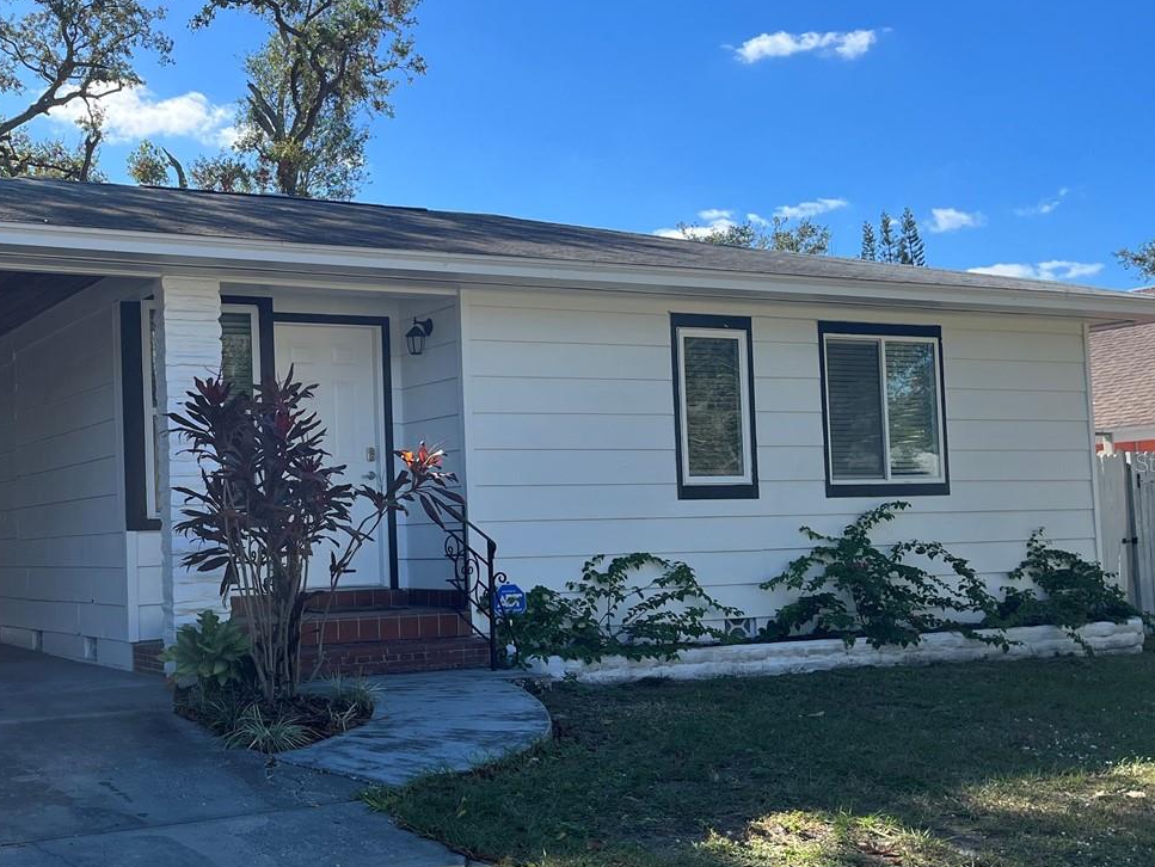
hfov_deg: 42.5
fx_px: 1435
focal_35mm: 43
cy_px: 462
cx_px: 293
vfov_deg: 33.6
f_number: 1.6
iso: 50
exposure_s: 1/1776
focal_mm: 5.1
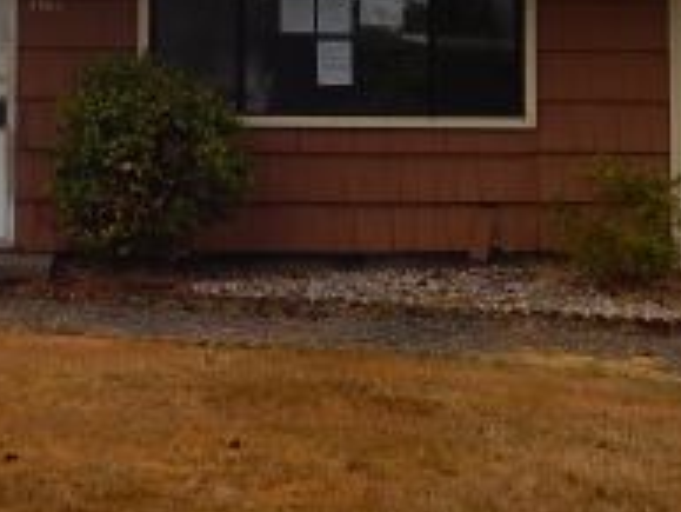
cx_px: 113
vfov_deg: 17.4
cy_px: 11
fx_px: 1634
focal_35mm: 83
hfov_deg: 23.1
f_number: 3.4
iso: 125
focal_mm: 4.5
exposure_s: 1/320
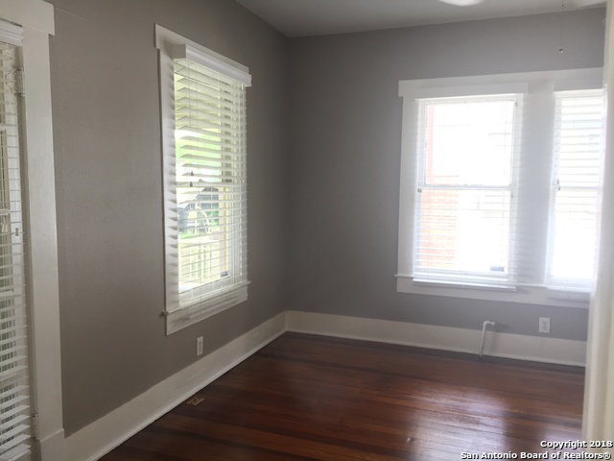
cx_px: 307
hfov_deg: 61.7
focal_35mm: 29
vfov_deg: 48.2
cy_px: 230
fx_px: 514
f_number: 2.2
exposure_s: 1/30
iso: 40
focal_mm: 4.15
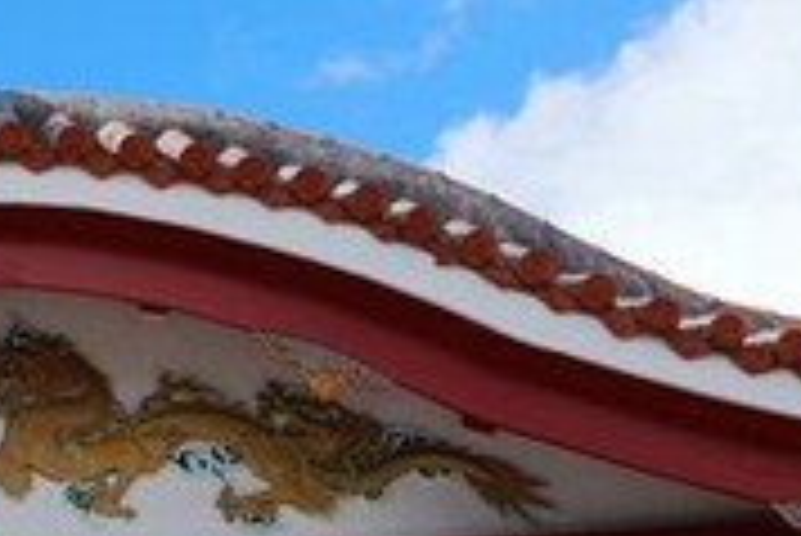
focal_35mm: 81
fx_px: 1804
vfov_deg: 16.0
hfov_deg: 21.8
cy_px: 694
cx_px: -315
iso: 160
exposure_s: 1/320
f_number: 8
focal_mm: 17
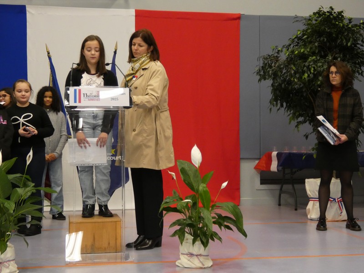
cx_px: 182
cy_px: 136
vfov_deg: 24.0
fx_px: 641
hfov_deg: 31.7
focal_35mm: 61
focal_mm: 10.8
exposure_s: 1/80
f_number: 4.1
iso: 800
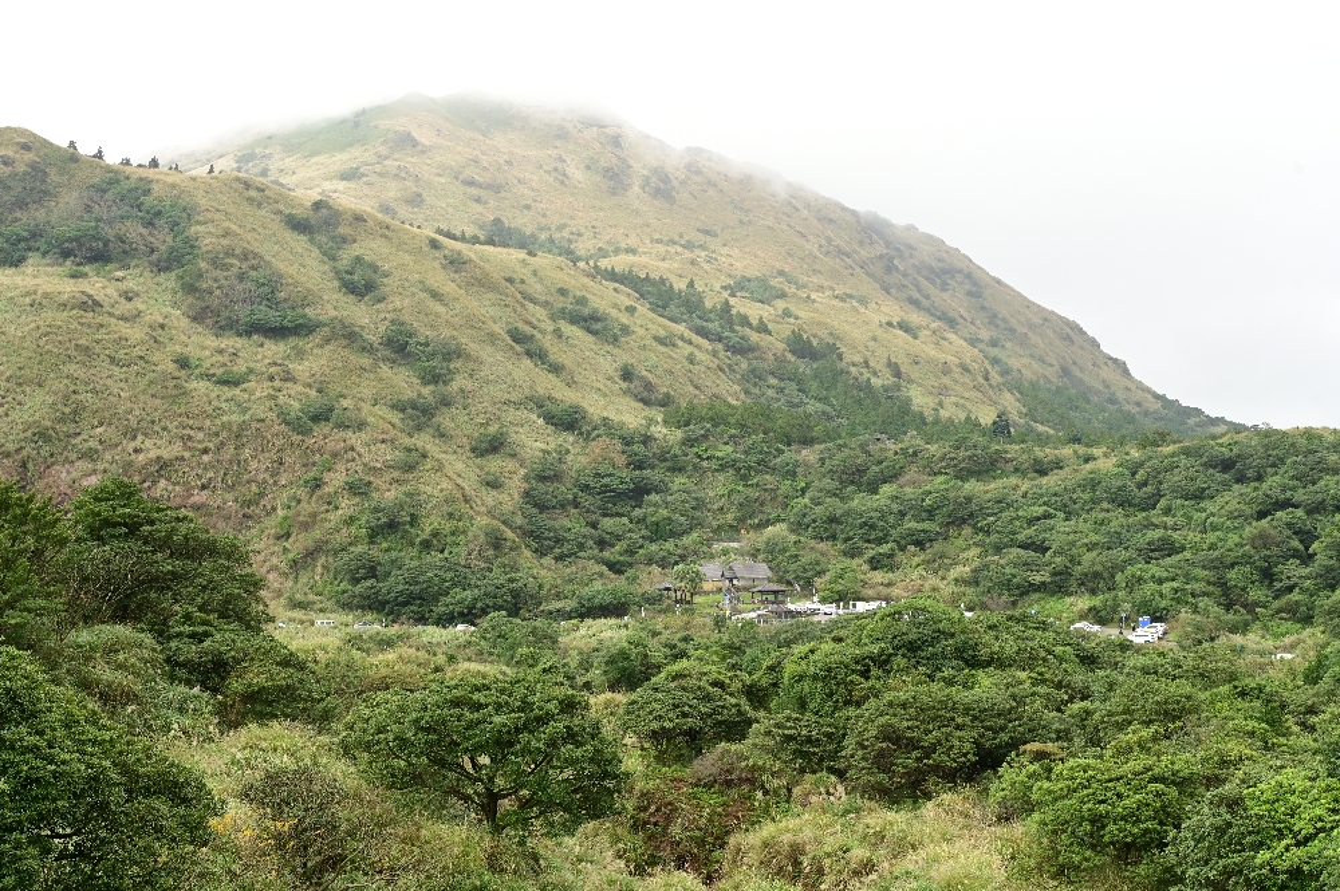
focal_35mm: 43
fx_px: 1599
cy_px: 446
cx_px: 670
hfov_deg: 45.5
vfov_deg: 31.1
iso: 640
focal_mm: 43
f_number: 8
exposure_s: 1/250
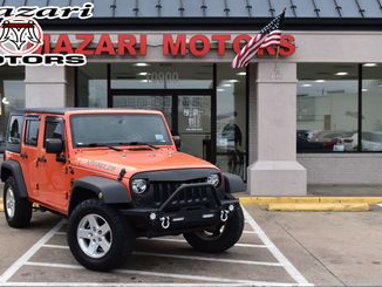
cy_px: 149
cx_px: 164
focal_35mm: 53
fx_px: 585
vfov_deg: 27.6
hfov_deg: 36.1
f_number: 9
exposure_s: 1/100
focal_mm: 30
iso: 400
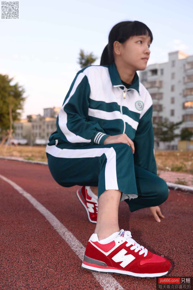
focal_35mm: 35
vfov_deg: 54.4
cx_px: 96
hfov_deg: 37.9
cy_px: 145
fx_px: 281
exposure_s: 1/125
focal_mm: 35
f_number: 5.6
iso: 100
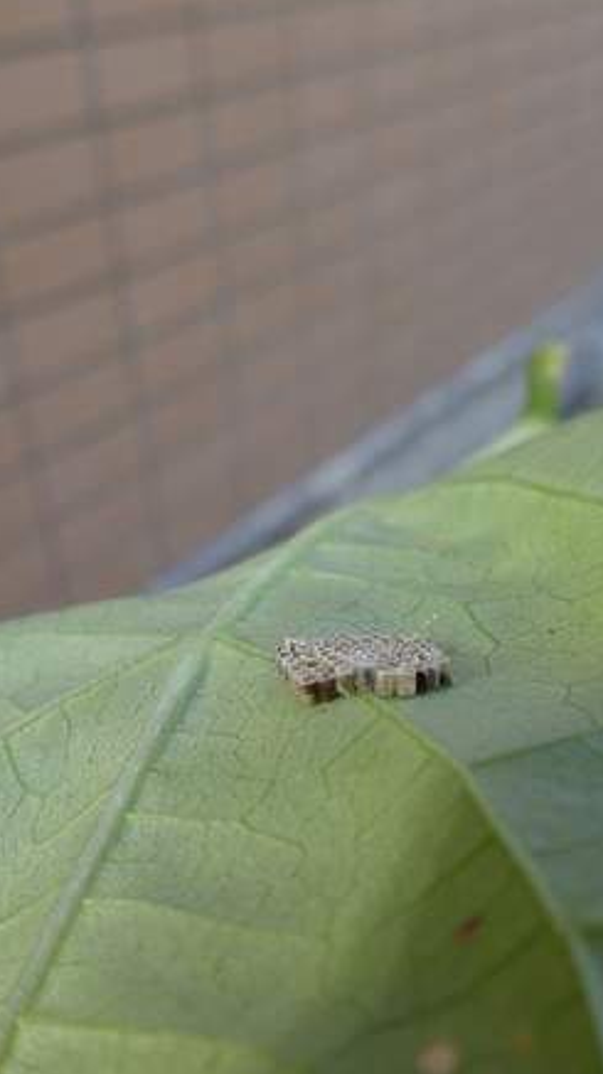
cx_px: 325
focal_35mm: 36
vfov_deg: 55.3
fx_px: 1024
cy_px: 525
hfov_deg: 32.8
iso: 80
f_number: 3.5
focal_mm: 4.1
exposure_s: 1/125
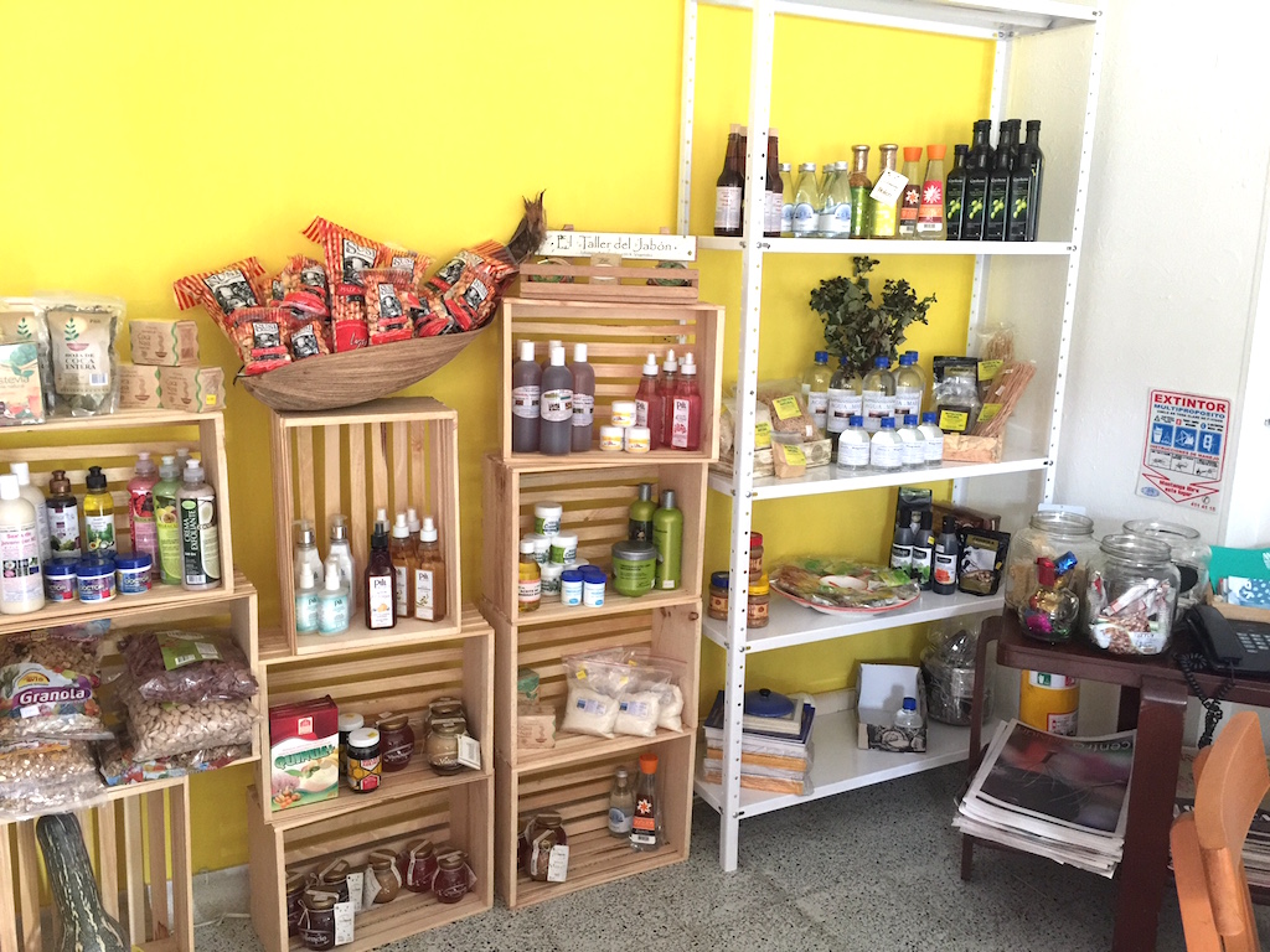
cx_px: 635
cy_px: 476
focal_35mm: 29
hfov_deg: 61.7
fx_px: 1064
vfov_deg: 48.2
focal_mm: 4.15
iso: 125
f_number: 2.2
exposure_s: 1/10
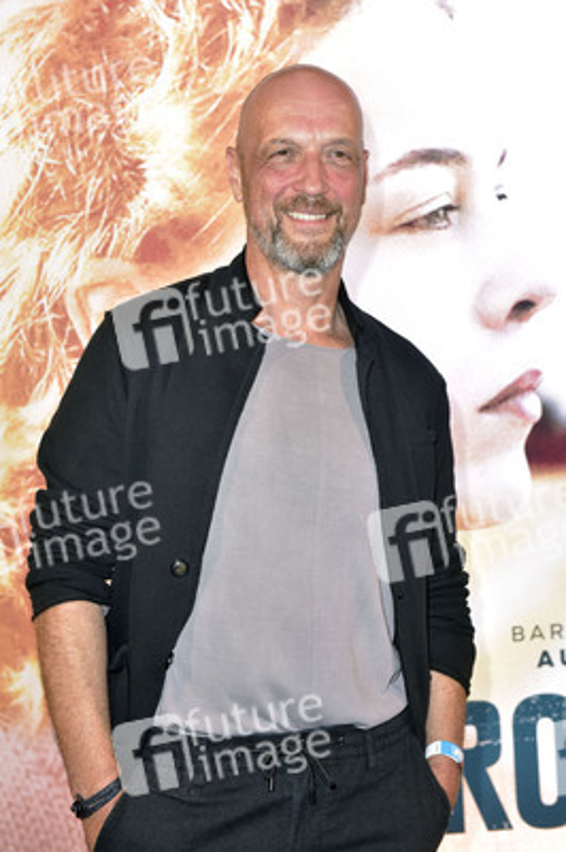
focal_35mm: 58
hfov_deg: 23.3
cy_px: 426
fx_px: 1370
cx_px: 283
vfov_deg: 34.5
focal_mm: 58
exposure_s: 1/125
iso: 1600
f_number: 5.6
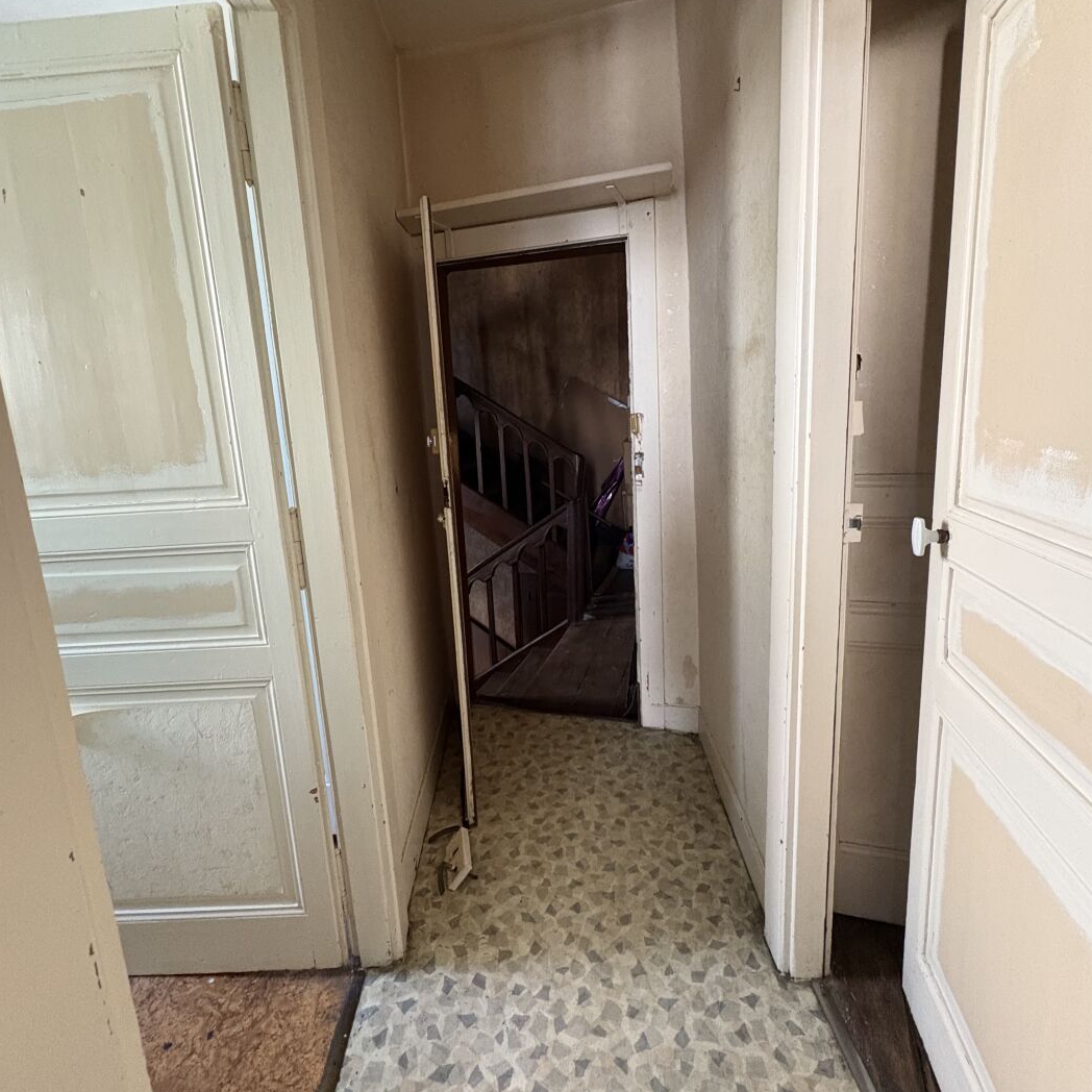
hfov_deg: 84.0
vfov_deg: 83.8
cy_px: 505
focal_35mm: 17
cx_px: 548
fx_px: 607
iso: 800
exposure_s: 1/60
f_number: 2.2
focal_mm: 2.22
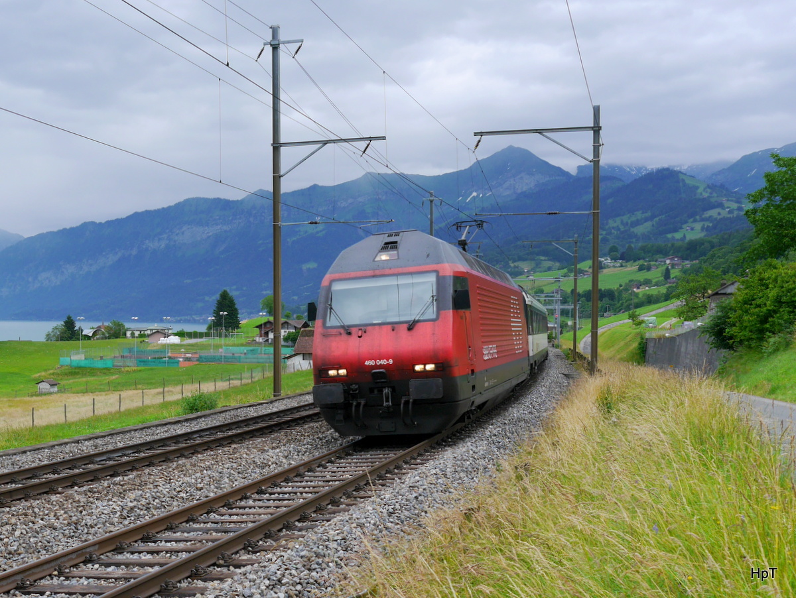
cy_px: 299
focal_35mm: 30
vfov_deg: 46.9
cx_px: 398
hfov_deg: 59.9
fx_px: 690
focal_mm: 15
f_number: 5.6
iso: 160
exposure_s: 1/320
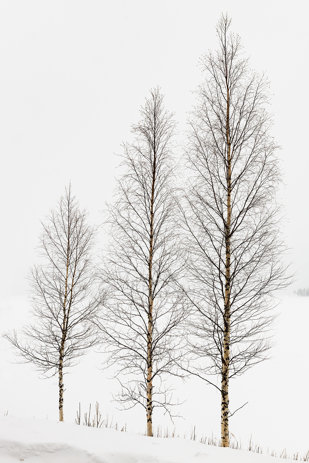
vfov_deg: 32.4
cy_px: 232
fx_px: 798
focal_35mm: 62
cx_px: 154
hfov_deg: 21.9
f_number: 14
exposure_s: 1/640
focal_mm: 62
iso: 360
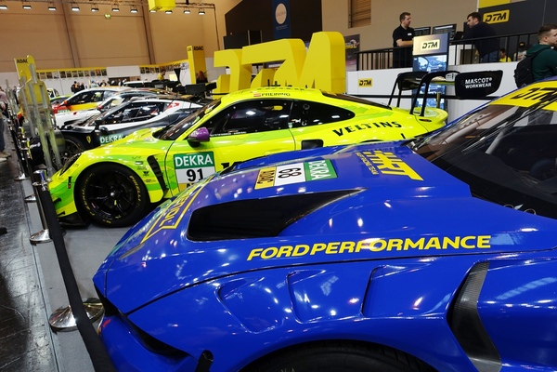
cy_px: 186
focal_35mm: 24
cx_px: 278
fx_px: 371
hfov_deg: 73.7
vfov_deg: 53.1
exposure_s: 1/80
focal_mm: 8.8
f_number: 2.8
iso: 125
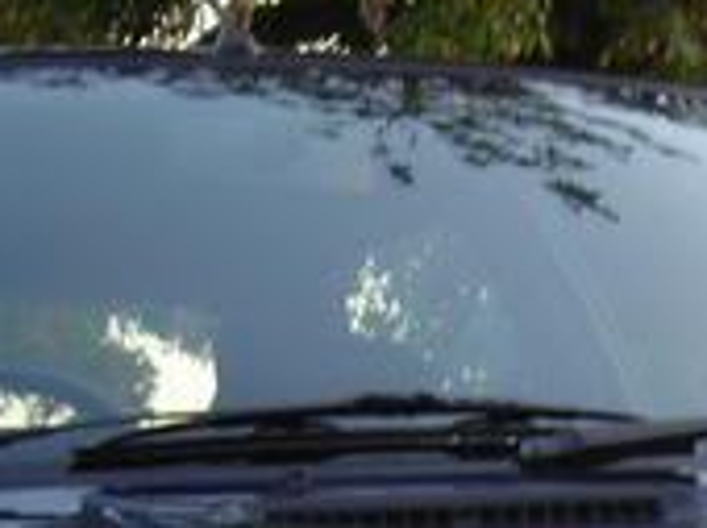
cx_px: 653
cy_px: 782
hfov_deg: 11.0
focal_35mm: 179
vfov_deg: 8.1
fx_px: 3651
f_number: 3.2
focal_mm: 6.3
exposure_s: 1/20.3
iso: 50
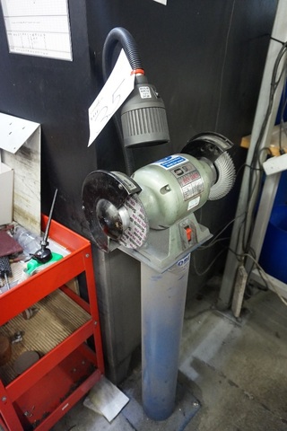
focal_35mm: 24
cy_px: 216
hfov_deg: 53.1
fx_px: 287
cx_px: 144
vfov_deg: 73.7
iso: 2500
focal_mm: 16
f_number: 3.5
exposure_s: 1/60
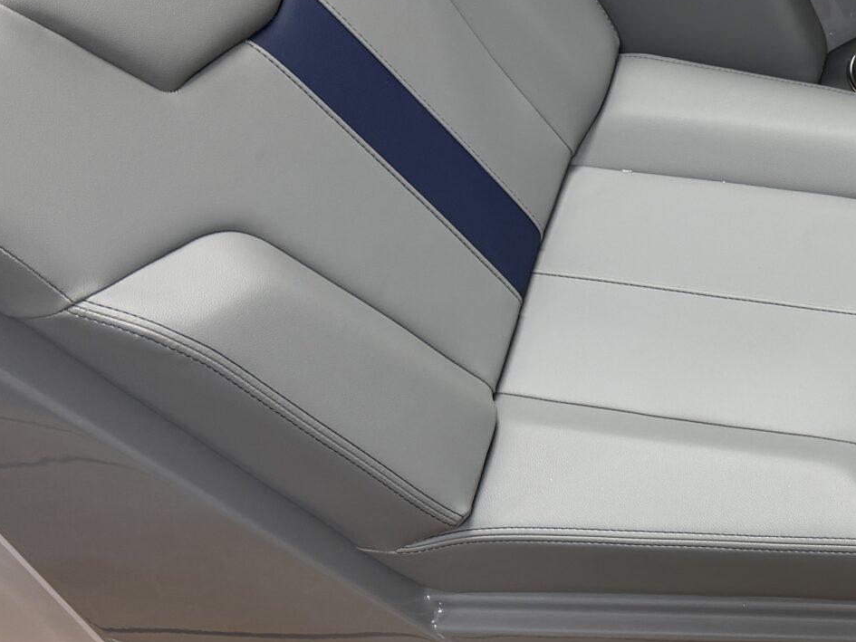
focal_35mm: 65
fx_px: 1608
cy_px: 248
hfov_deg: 27.7
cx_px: 894
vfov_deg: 22.5
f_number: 1.78
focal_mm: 6.76
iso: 160
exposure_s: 1/60
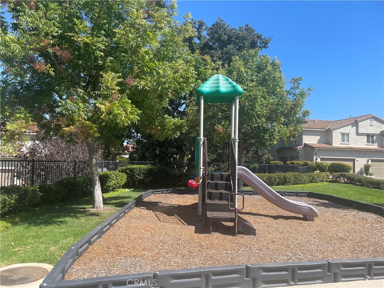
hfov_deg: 67.3
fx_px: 288
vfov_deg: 53.1
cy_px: 144
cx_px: 192
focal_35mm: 26
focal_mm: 4.2
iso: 32
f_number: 1.6
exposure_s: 1/1949
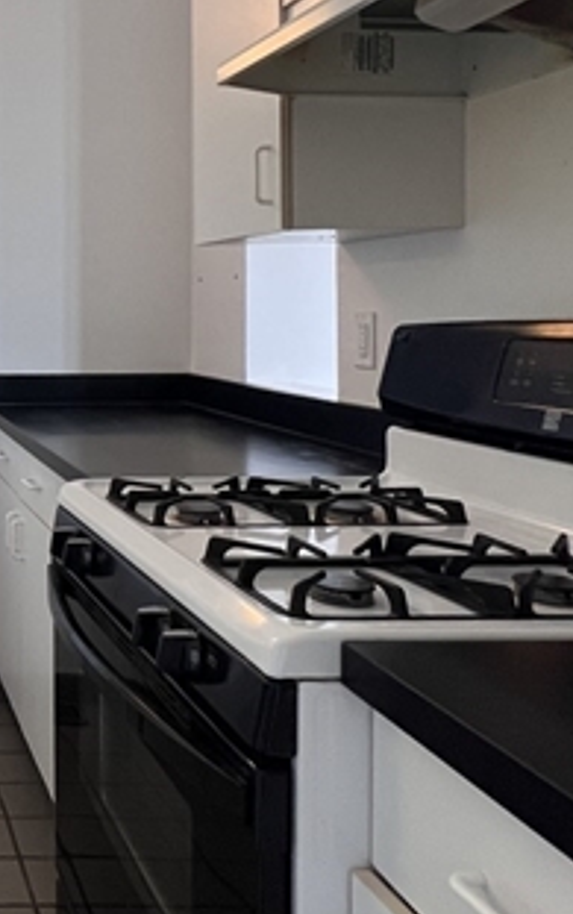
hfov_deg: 29.8
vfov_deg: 55.7
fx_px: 848
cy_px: 320
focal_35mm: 34
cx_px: -173
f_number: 1.8
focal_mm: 1.57
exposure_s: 1/120
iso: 125
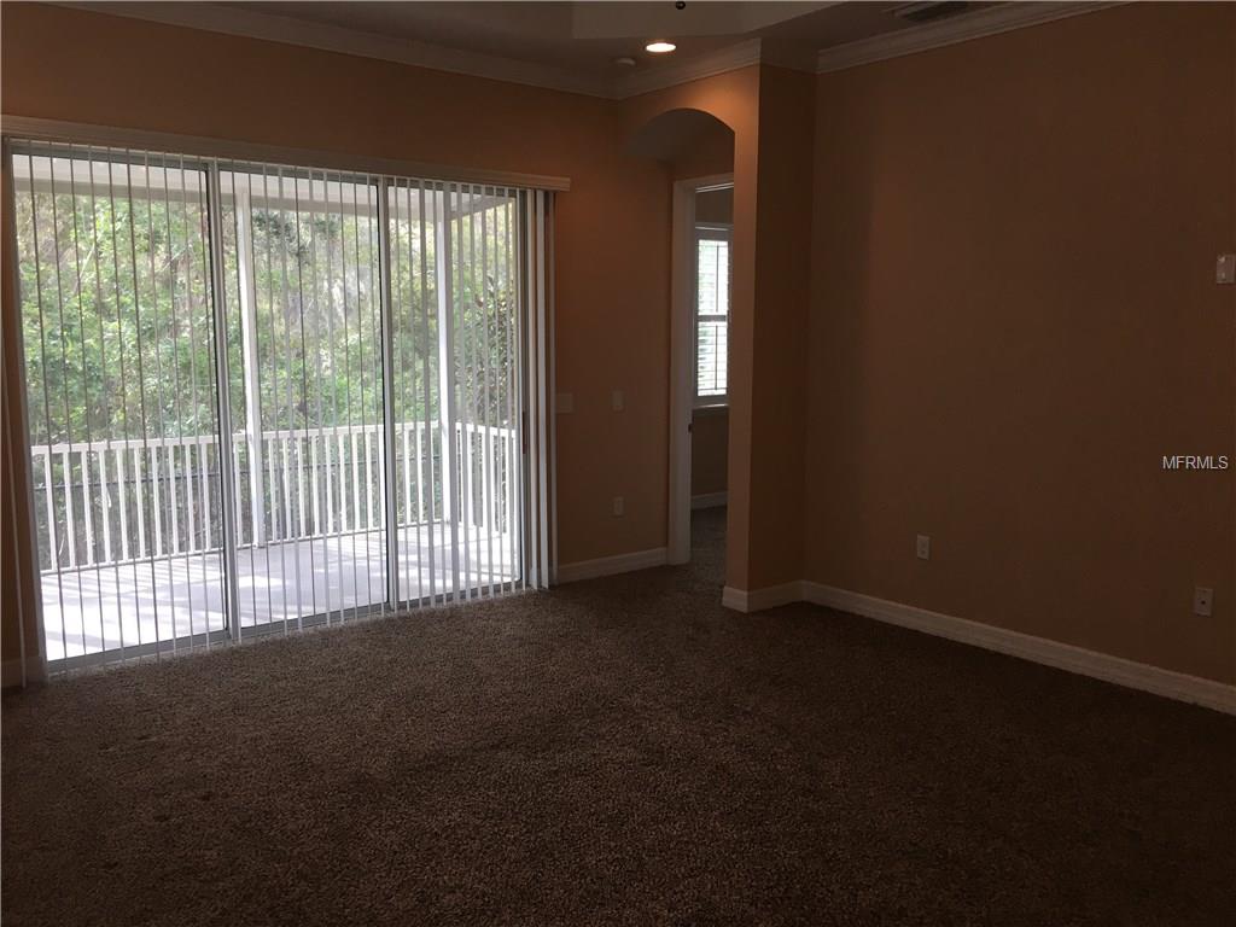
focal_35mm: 29
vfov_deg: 48.2
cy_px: 464
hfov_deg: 61.7
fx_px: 1035
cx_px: 618
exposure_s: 1/40
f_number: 2.2
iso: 25
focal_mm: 4.15
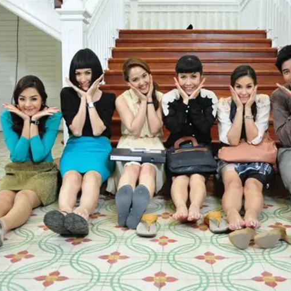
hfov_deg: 41.1
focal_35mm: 41
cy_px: 146
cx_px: 168
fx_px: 387
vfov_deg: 41.3
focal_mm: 21
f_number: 4
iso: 2000
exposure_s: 1/125
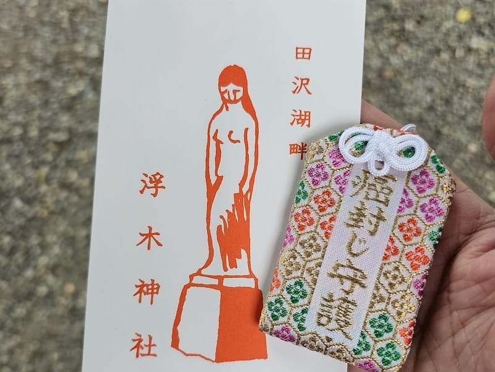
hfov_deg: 73.9
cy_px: 186
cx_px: 248
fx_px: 329
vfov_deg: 58.9
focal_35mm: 23
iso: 25
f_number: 1.7
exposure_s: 1/207
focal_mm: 6.3
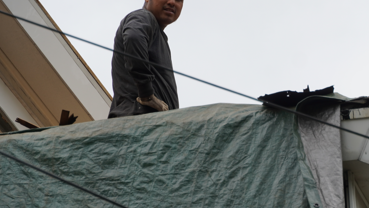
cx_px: 285
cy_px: 91
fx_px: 2719
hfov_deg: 7.8
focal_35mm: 278
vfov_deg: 4.4
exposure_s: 1/250
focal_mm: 105
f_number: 6.3
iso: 100
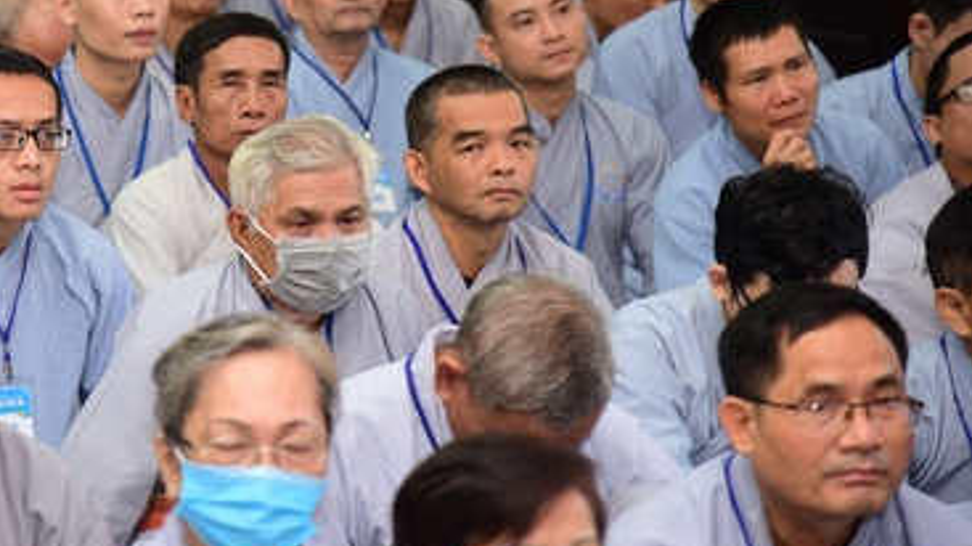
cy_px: 164
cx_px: 117
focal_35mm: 223
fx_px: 5745
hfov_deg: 9.6
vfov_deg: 5.4
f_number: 4
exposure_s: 1/40
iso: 800
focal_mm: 120
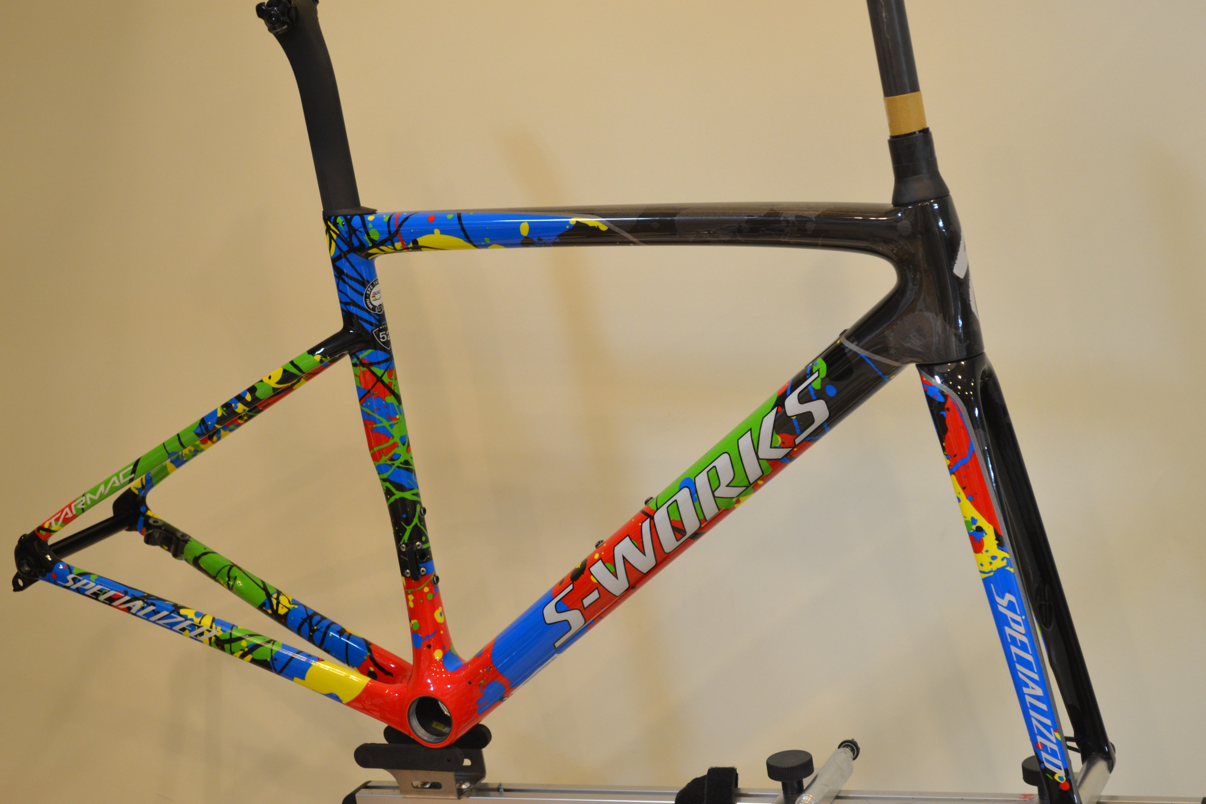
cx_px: 597
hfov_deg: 32.9
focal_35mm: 61
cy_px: 397
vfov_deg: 22.3
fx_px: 2043
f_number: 5.3
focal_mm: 40
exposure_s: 1/15
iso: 900
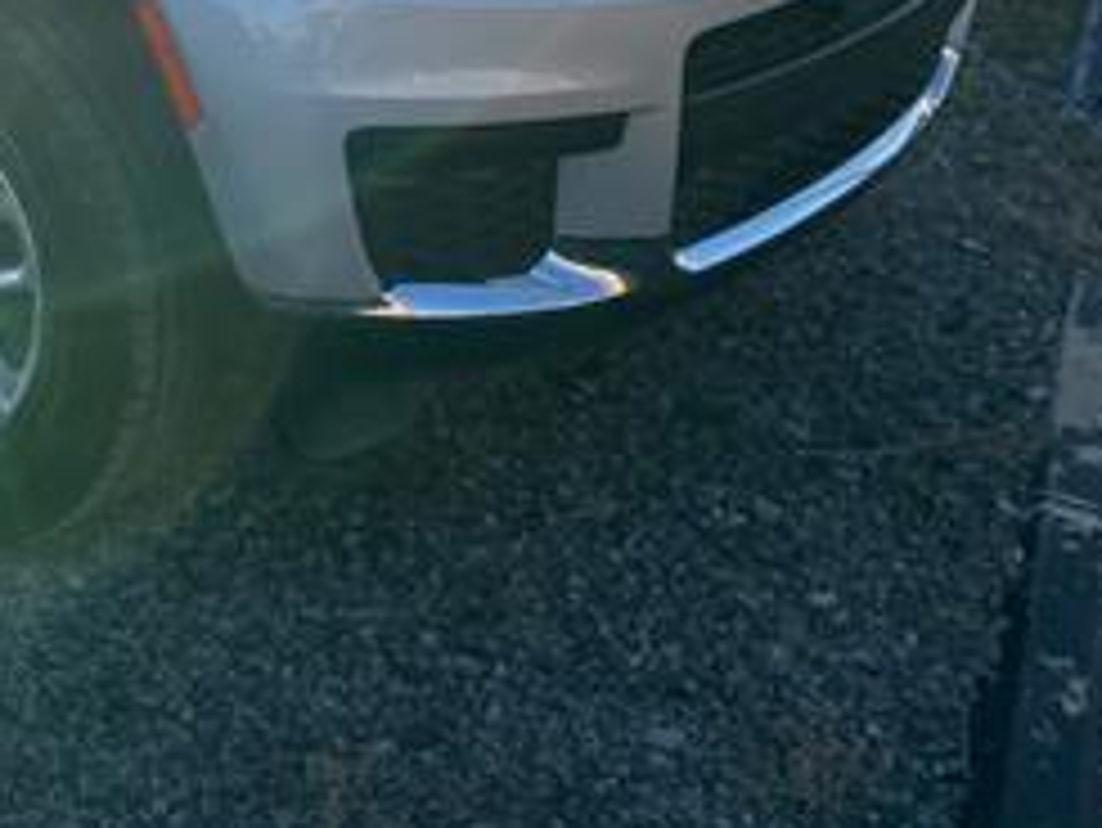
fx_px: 2166
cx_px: -162
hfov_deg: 26.0
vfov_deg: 20.1
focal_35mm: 68
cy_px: -194
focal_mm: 5.7
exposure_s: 1/3257
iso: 50
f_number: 1.5
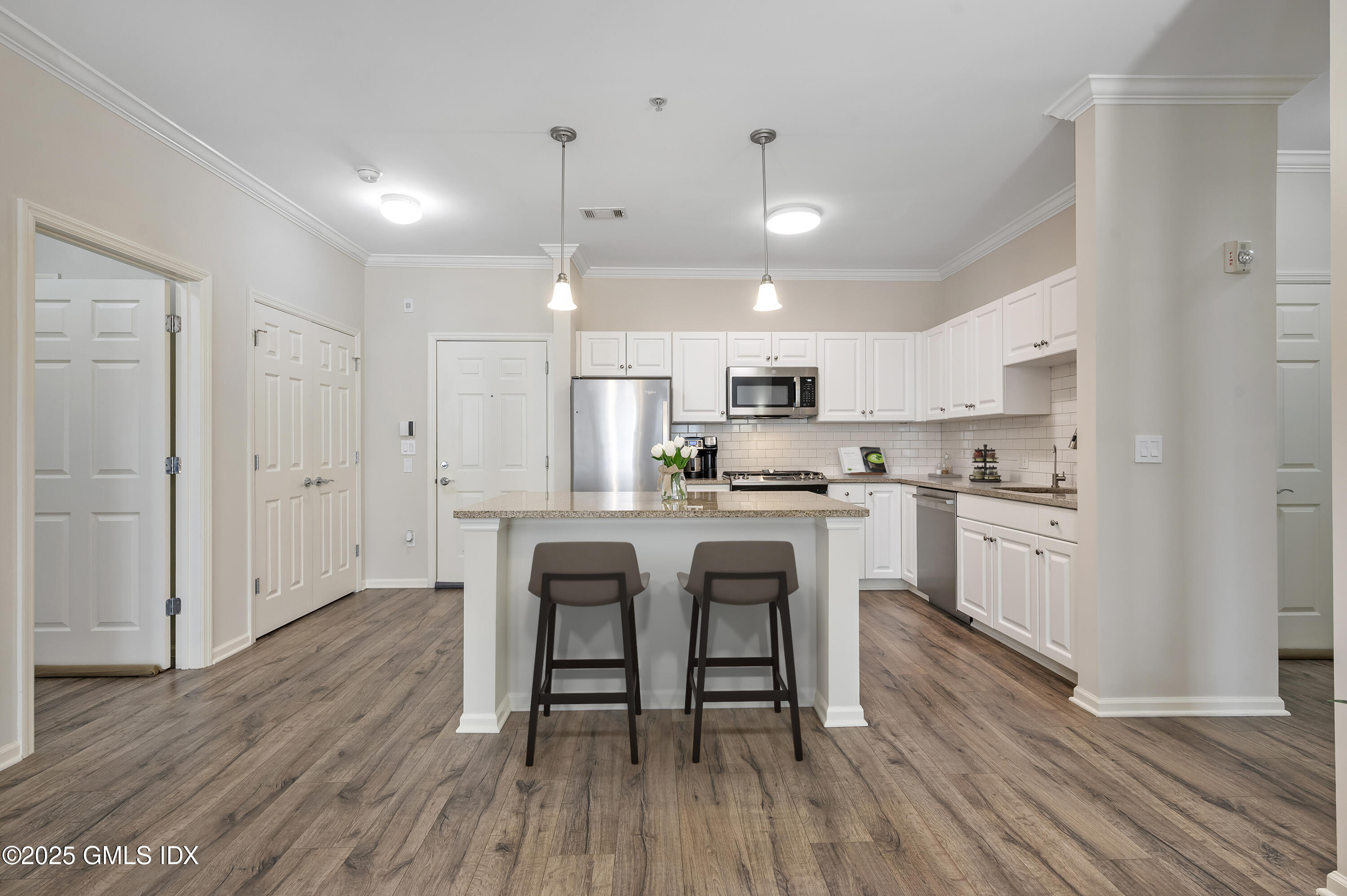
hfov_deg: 96.8
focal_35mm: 16
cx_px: 674
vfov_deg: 73.7
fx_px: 598
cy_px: 448
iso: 800
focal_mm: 16
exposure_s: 1/6
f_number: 8
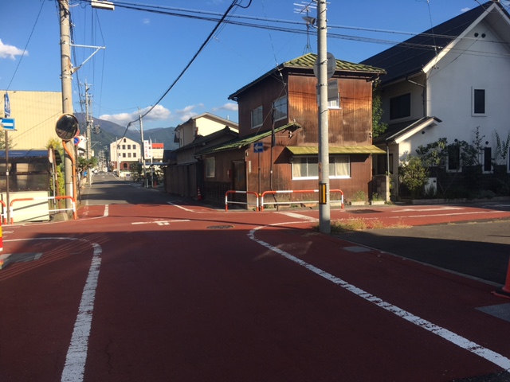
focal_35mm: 29
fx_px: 427
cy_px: 191
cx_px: 255
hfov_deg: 61.7
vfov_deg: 48.2
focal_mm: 4.15
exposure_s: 1/810
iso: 25
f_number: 2.2
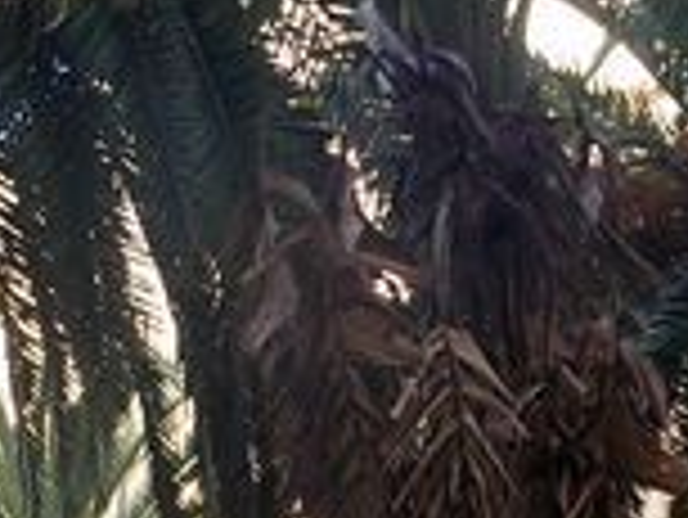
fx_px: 3163
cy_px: 892
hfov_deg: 12.4
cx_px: 130
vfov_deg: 9.0
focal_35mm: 159
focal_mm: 7.8
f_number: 4.5
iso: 100
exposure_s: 1/60
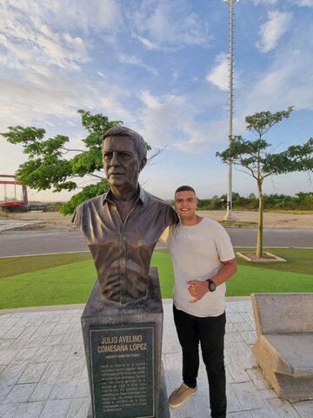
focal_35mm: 13
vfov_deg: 106.2
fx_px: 157
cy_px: 209
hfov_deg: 89.9
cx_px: 156
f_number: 2.2
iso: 50
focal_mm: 2.2
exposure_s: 1/294
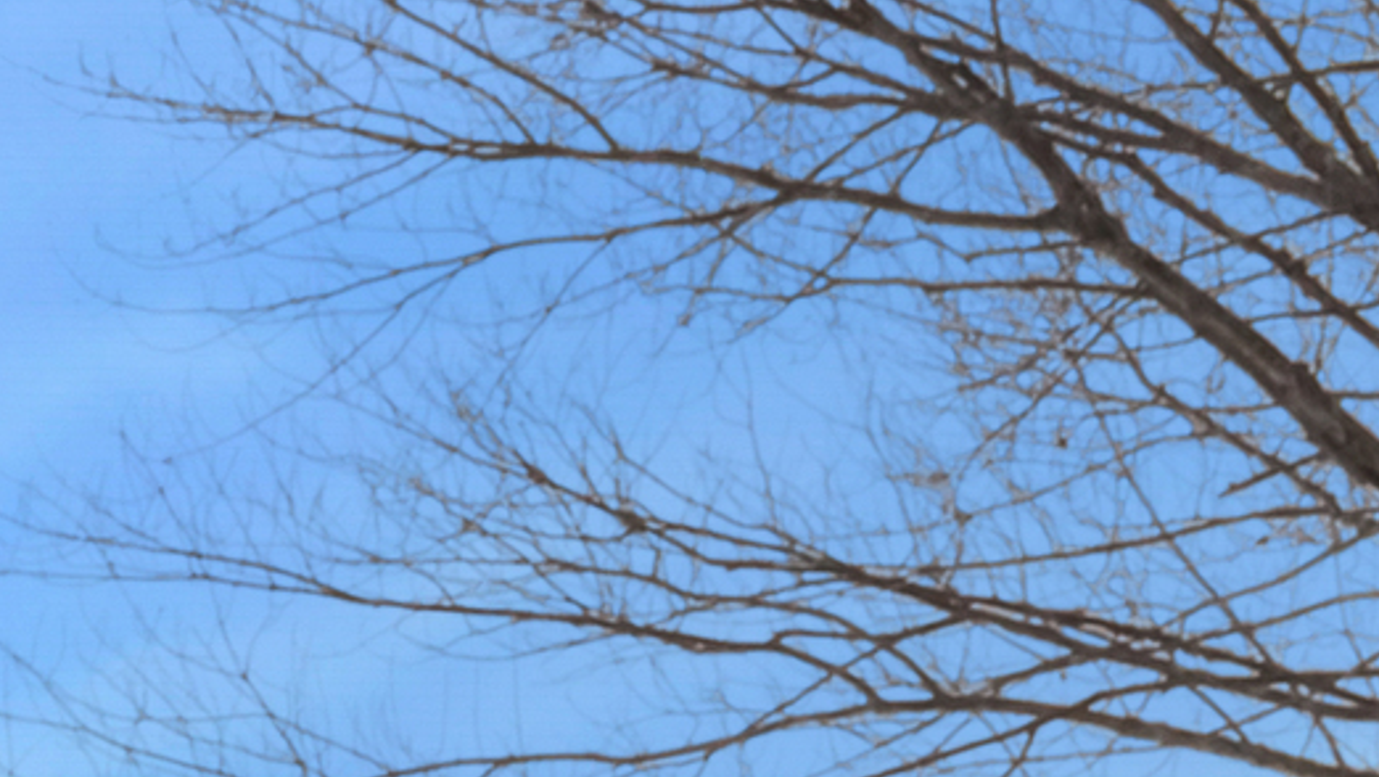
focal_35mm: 205
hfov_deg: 9.5
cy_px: 2648
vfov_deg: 5.4
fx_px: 7498
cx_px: -1807
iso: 500
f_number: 22
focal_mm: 16
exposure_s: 1/25
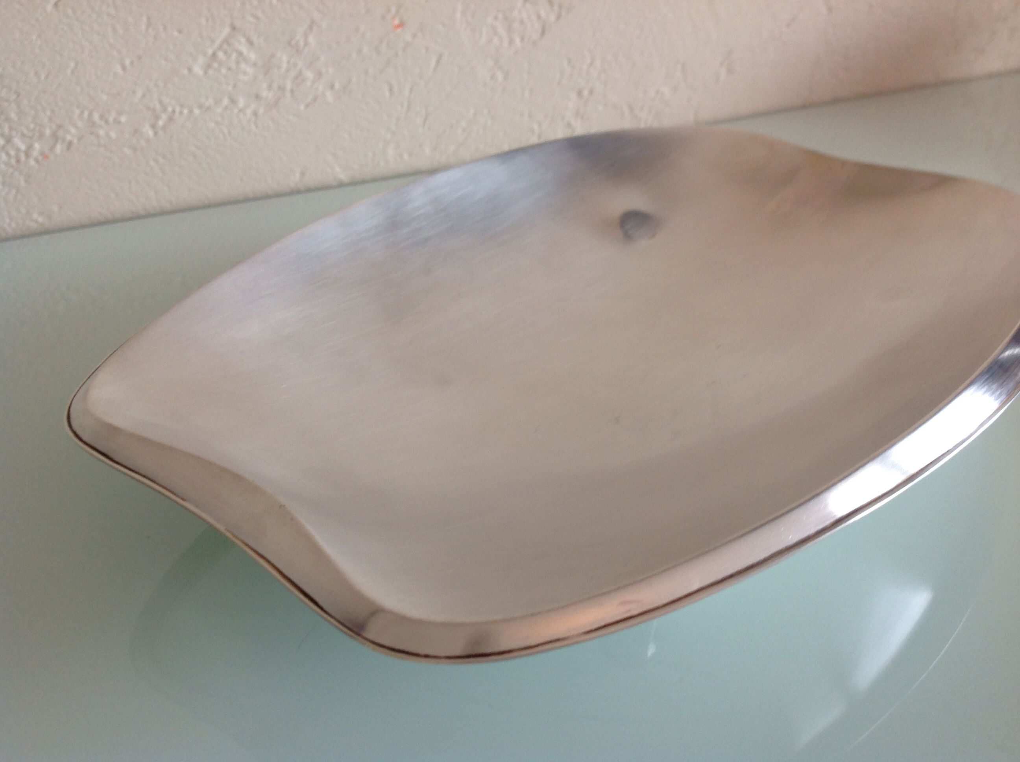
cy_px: 381
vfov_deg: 40.6
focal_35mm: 35
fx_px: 1030
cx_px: 510
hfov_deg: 52.7
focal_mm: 4.28
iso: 50
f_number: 2.4
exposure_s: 1/15
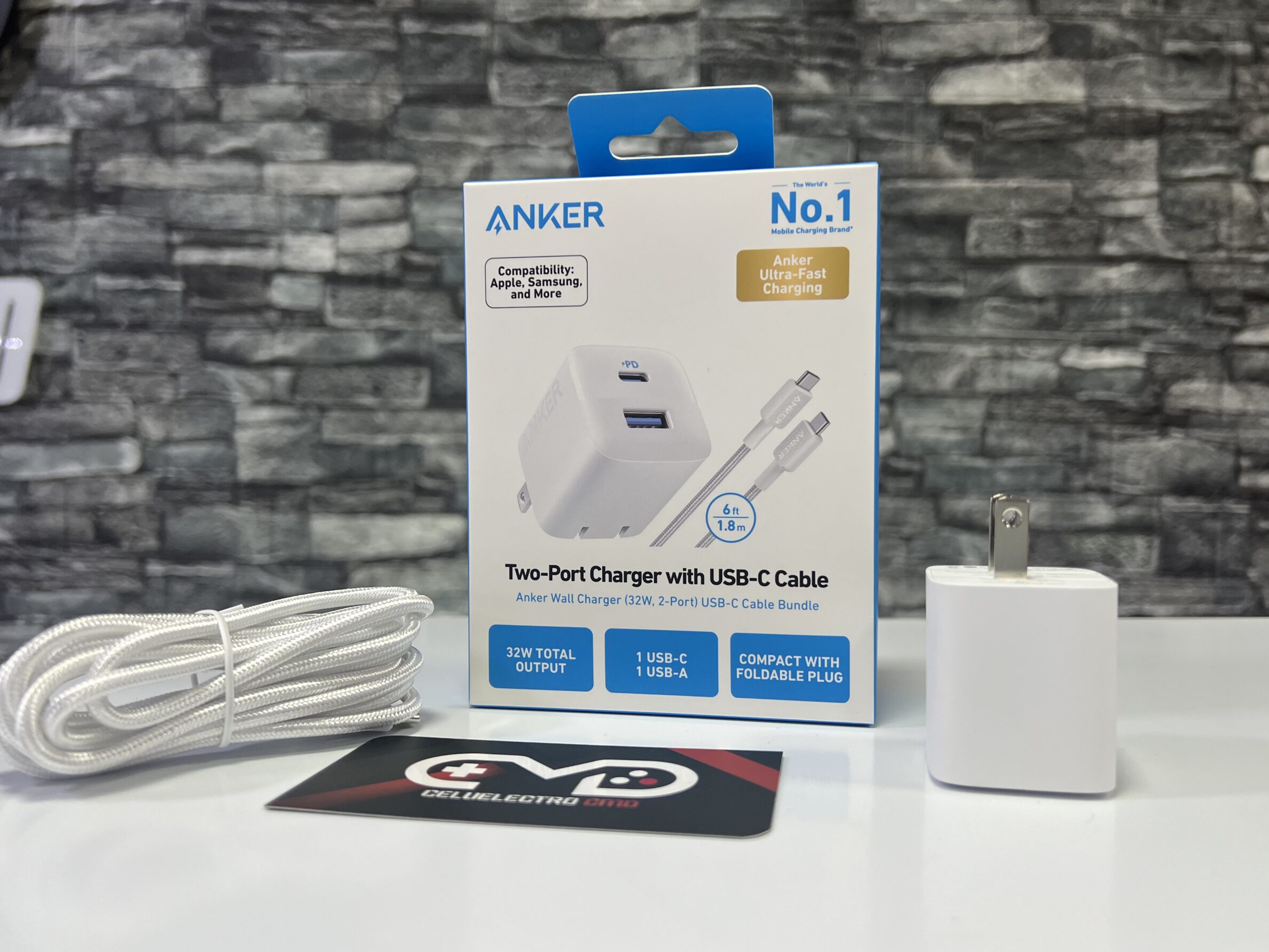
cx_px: 653
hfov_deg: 63.4
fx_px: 1027
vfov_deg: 49.7
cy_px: 470
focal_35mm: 28
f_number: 1.5
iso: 100
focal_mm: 5.7
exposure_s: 1/120
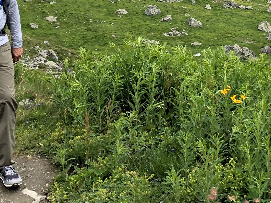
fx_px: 642
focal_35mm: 82
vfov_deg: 17.0
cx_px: 204
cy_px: -56
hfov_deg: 23.6
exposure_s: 1/774
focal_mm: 4
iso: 20
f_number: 1.8
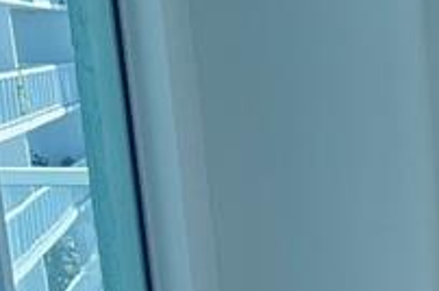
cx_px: 941
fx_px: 1960
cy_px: 636
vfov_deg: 8.0
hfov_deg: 11.3
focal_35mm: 161
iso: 50
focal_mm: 5.7
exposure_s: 1/1412
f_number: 1.5
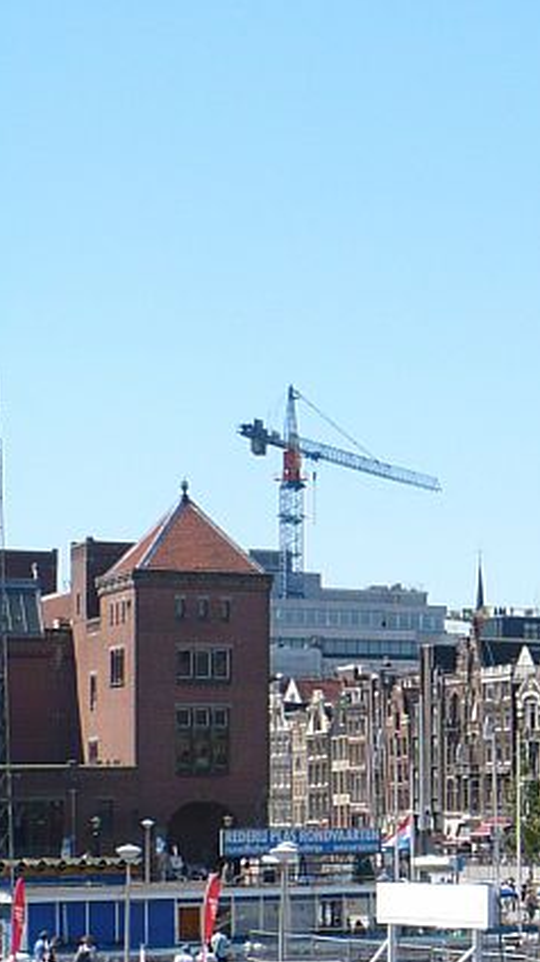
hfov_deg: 9.7
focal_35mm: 108
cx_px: 1355
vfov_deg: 19.7
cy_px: 676
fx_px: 2754
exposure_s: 1/160
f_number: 8
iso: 100
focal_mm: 5.8
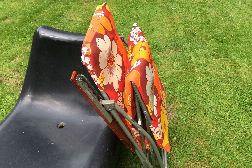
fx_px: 238
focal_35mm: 34
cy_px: 90
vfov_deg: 38.9
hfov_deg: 55.8
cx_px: 128
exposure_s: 1/171
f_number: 2.4
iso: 32
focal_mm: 3.3
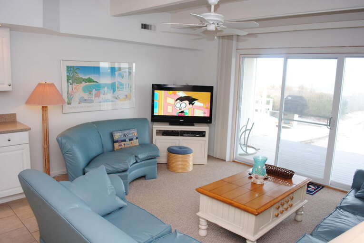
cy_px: 122
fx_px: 273
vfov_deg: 48.0
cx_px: 182
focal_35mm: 27
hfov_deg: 67.3
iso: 200
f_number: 3.5
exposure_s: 1/50
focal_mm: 18
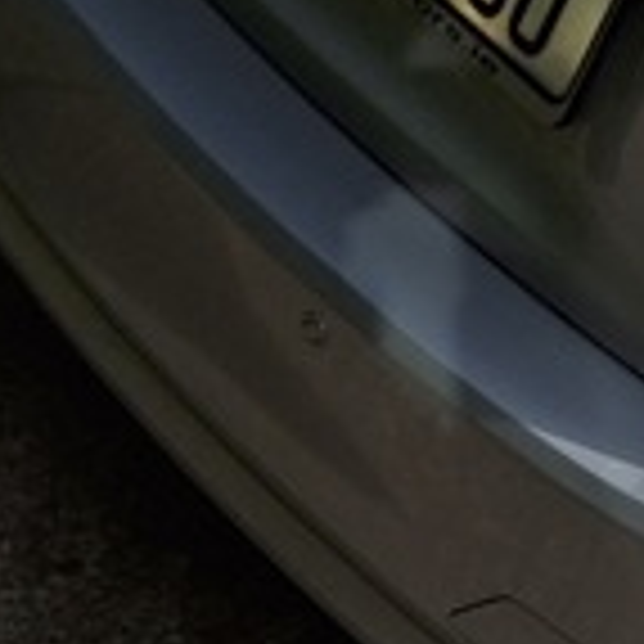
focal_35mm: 91
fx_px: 1915
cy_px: -104
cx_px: 1274
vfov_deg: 18.2
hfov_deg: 15.4
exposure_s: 1/3425
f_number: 1.8
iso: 40
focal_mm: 5.54
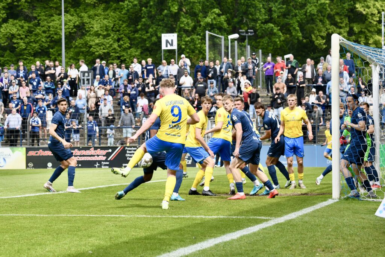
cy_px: 128
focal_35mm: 120
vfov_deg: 11.4
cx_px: 192
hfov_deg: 17.1
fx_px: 1283
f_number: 8
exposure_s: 1/1600
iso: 1250
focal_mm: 120
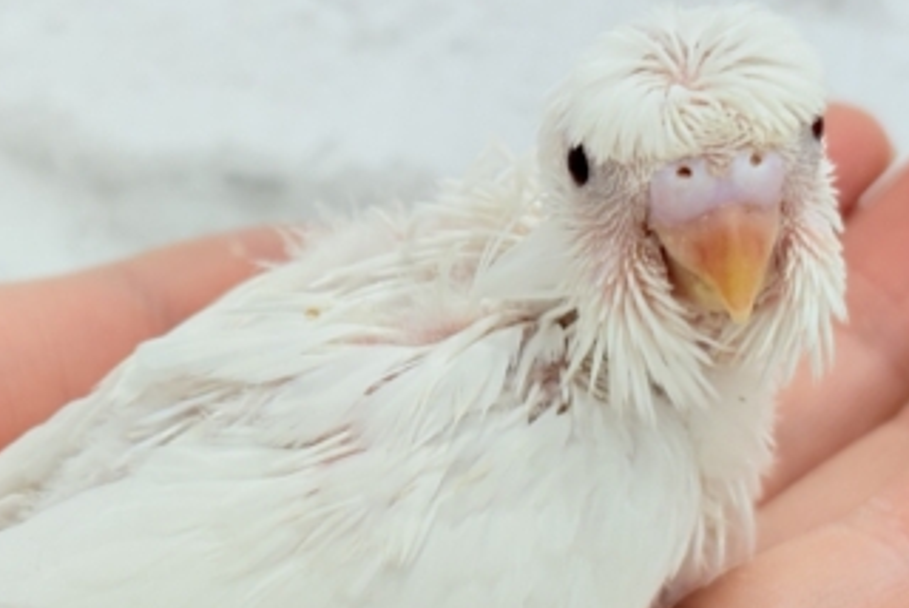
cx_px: 426
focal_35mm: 108
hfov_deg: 18.9
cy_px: 290
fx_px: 2729
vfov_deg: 12.7
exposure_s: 1/50
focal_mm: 5.96
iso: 40
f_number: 1.6
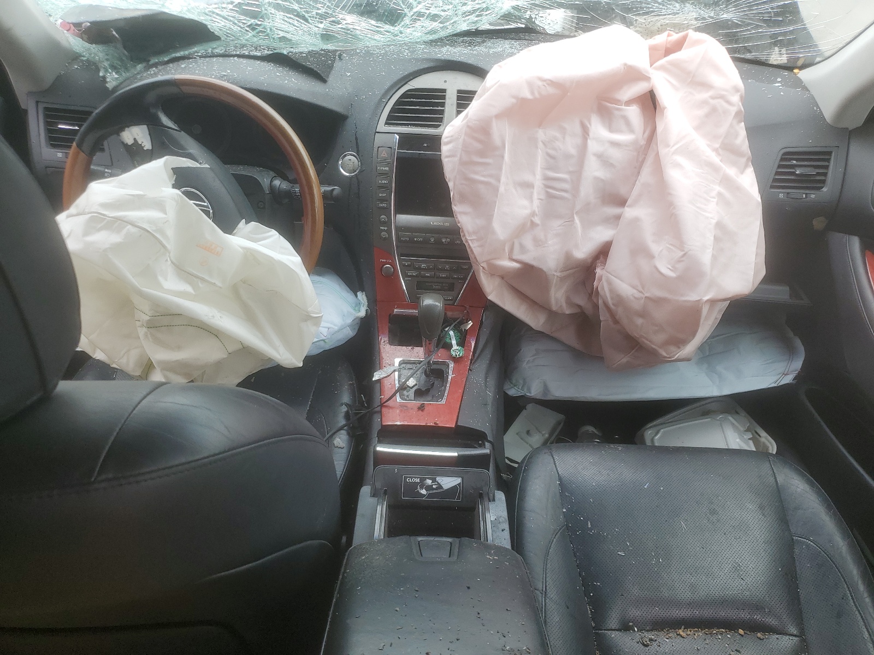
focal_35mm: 26
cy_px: 328
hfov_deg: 67.3
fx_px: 656
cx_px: 437
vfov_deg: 53.1
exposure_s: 1/156
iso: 50
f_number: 1.5
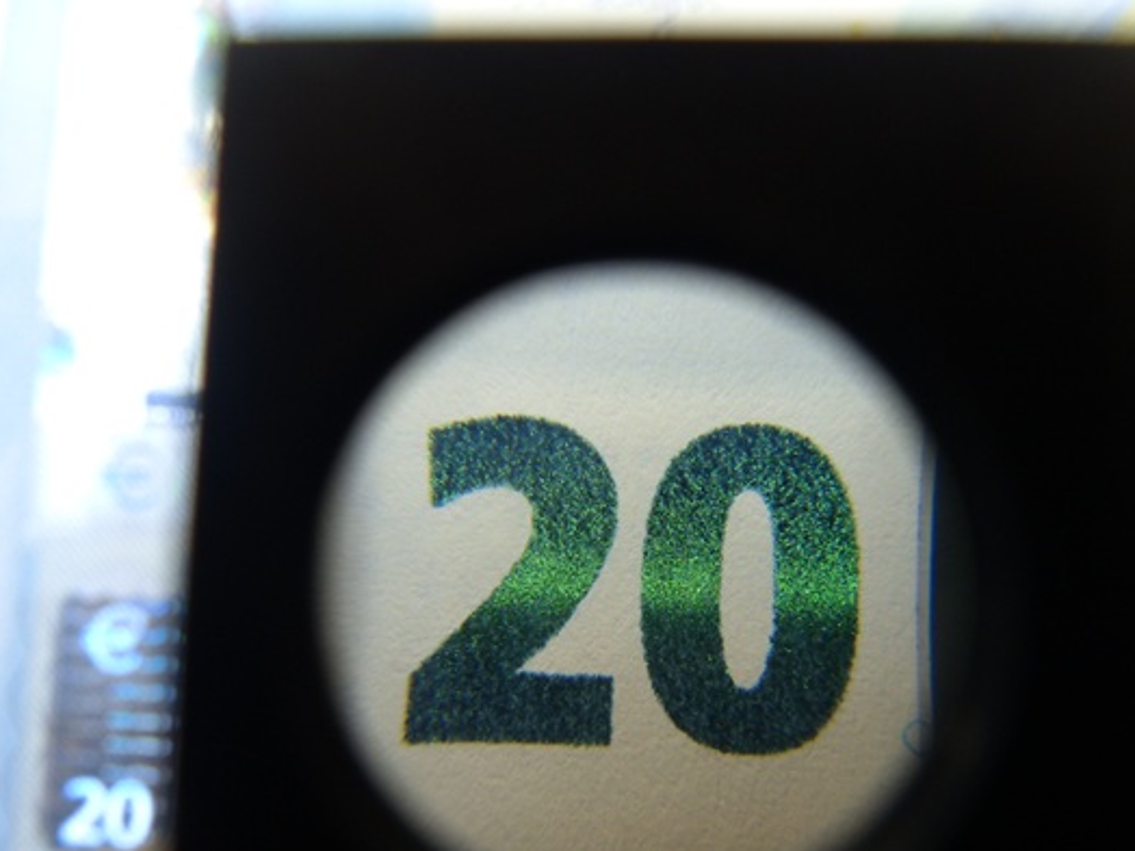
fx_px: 1016
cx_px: 587
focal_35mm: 31
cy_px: 454
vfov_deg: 45.4
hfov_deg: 58.3
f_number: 2.8
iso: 160
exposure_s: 1/60
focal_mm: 4.5
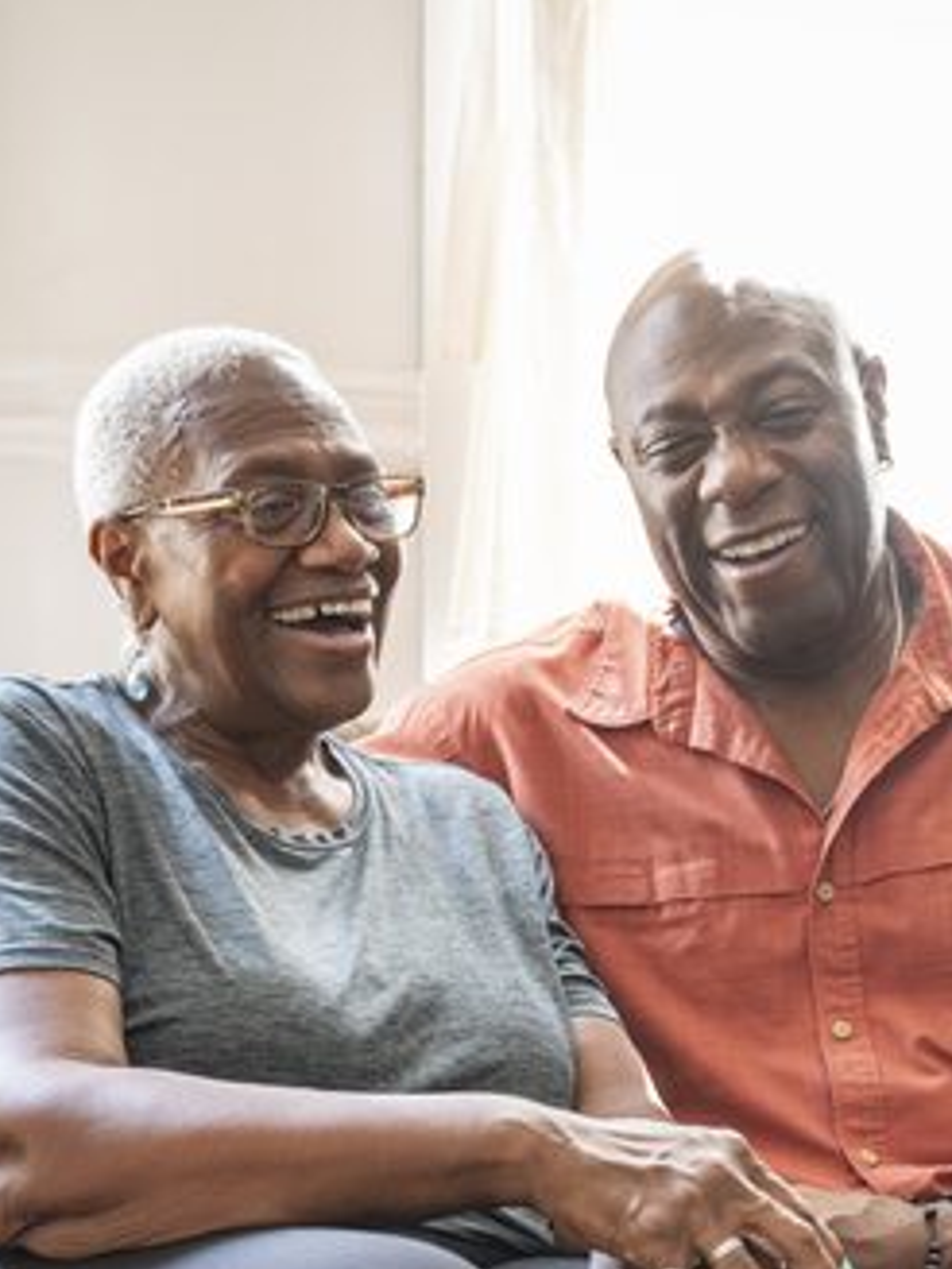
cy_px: 799
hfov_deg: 14.1
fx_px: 3814
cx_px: 871
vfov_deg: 18.9
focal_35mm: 104
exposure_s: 1/40
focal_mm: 49
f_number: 4
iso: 800
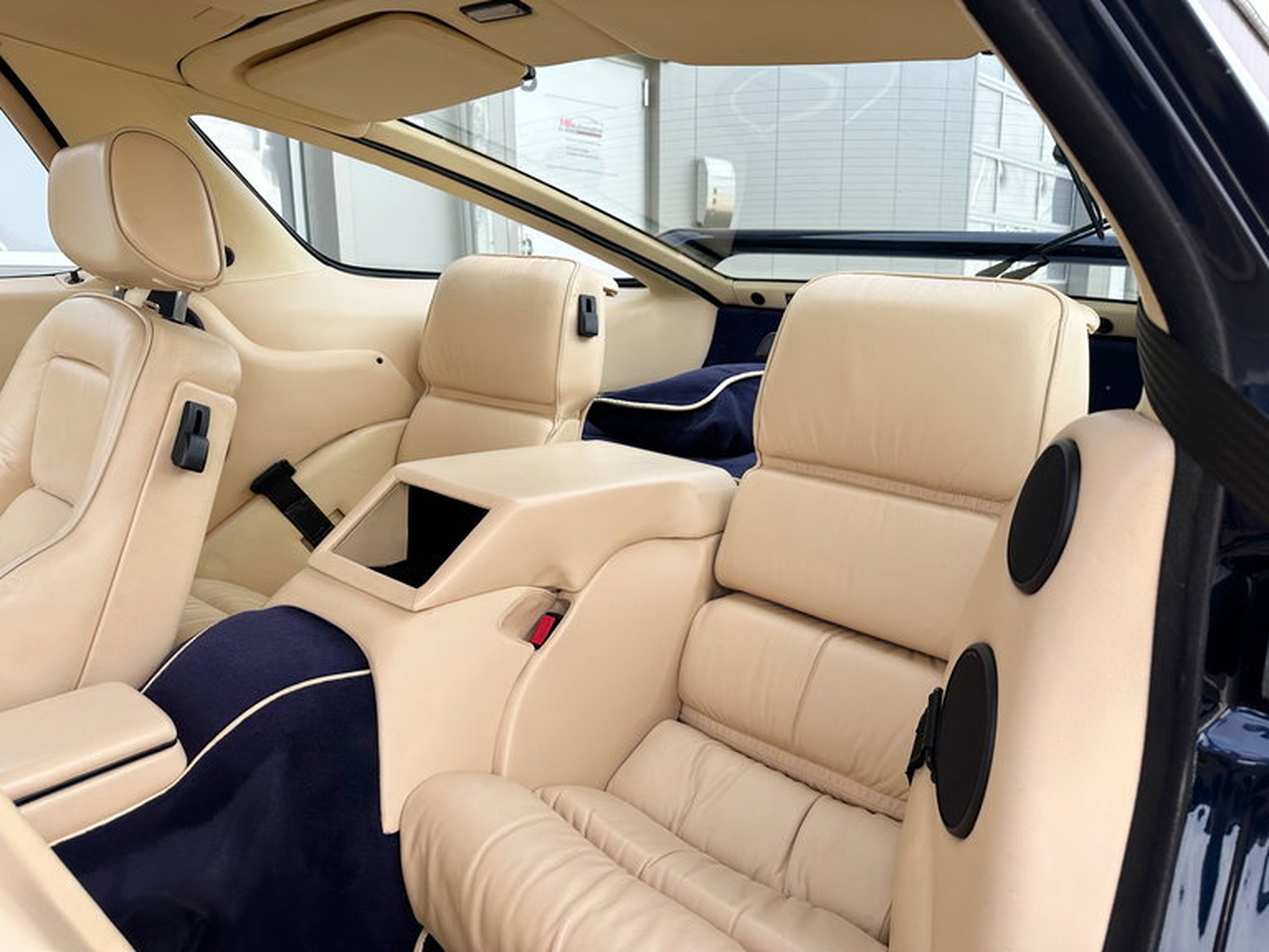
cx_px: 634
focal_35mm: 24
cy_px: 476
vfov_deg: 56.8
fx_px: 880
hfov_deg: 71.6
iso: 80
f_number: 1.78
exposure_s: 1/680
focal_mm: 6.86
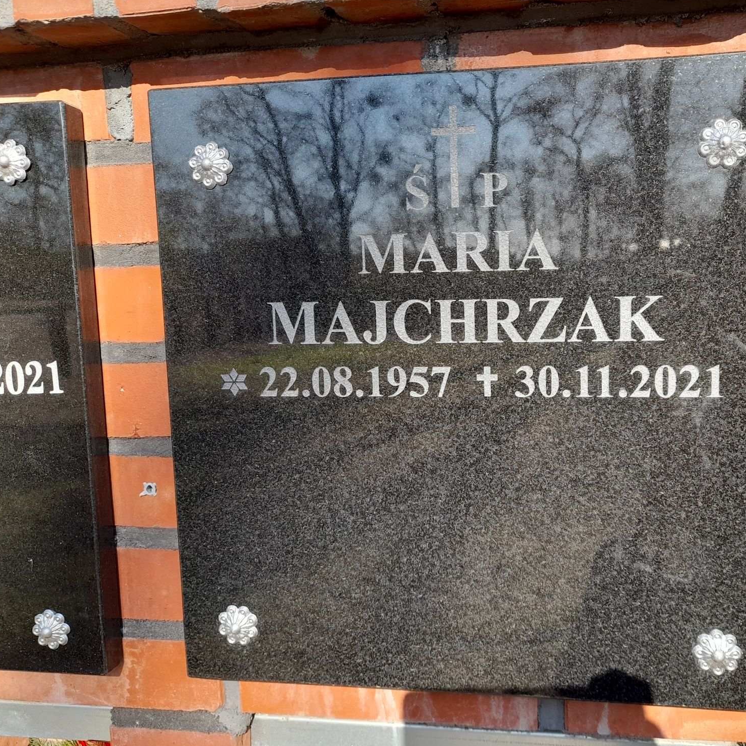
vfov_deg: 54.0
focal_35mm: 30
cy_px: 375
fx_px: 731
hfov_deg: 53.4
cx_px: 468
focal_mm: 4.6
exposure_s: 1/111
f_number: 2
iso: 20
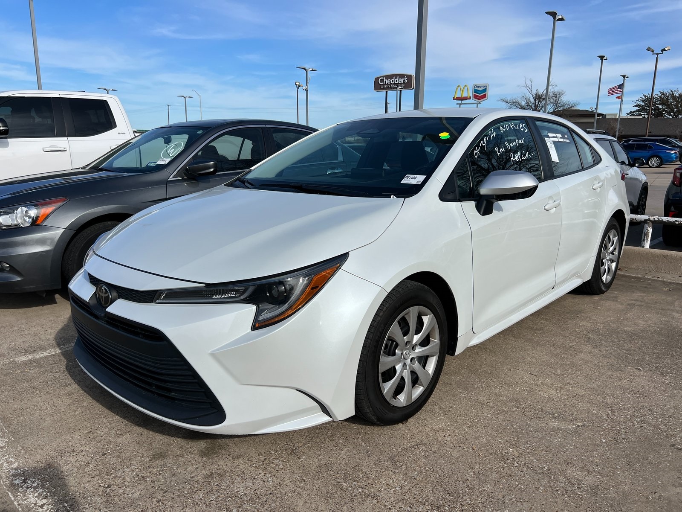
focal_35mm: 26
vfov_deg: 53.1
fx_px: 512
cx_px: 341
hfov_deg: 67.3
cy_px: 256
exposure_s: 1/5587
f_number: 1.5
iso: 50
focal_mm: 5.7
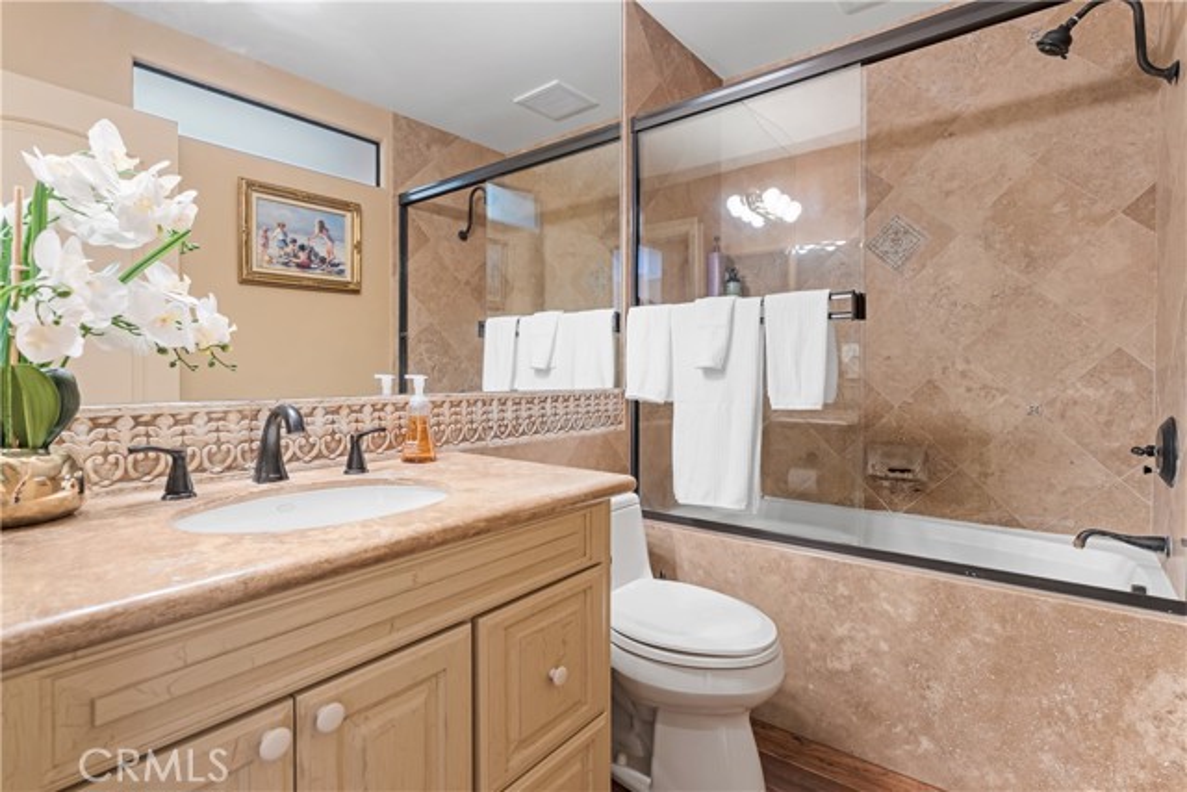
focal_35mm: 17
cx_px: 594
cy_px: 396
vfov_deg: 70.5
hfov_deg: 93.3
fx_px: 561
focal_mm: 17
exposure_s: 4
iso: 100
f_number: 8
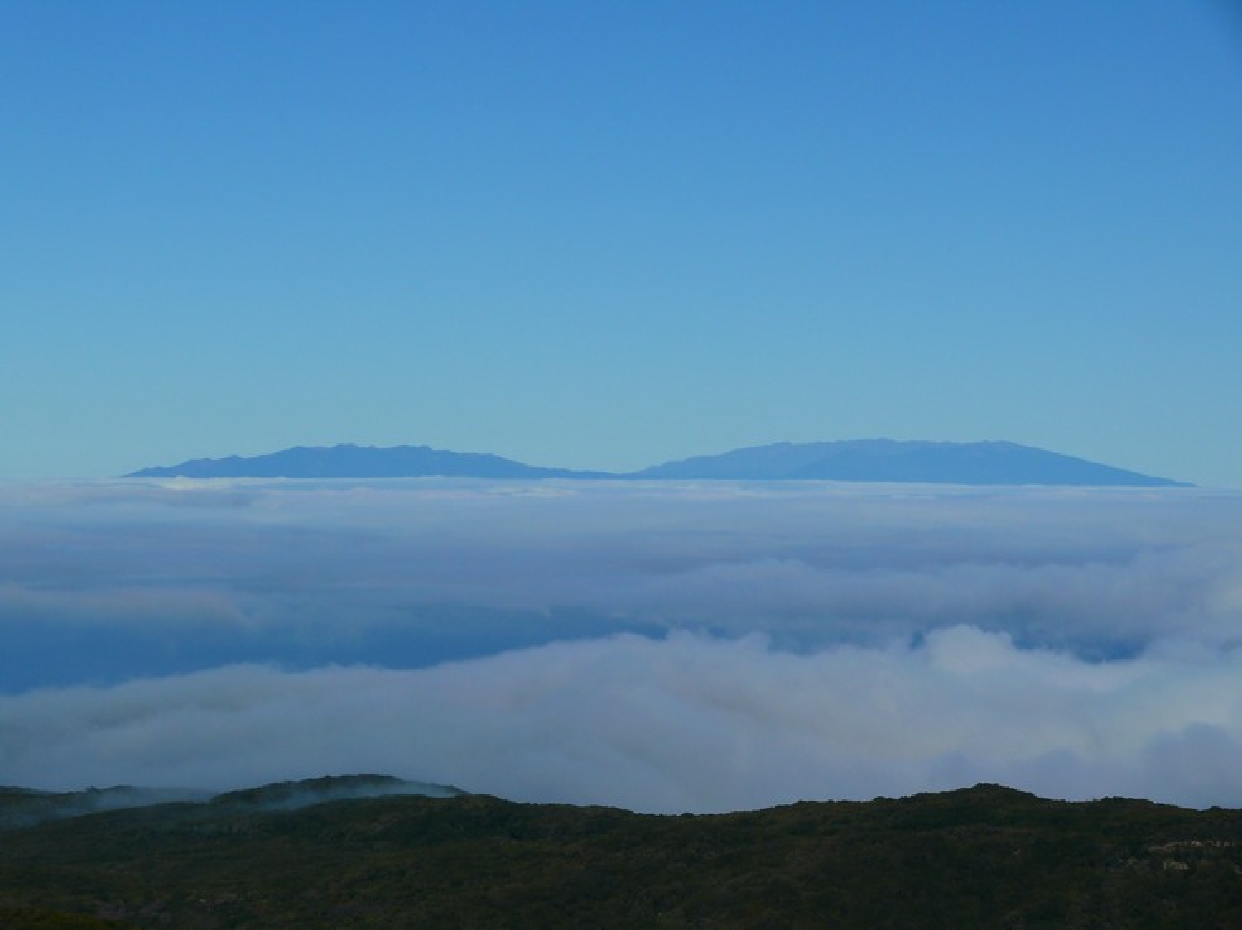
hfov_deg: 17.7
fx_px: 3981
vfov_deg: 13.3
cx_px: 621
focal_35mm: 111
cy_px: 465
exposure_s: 1/400
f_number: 7.1
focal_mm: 23.5
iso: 100
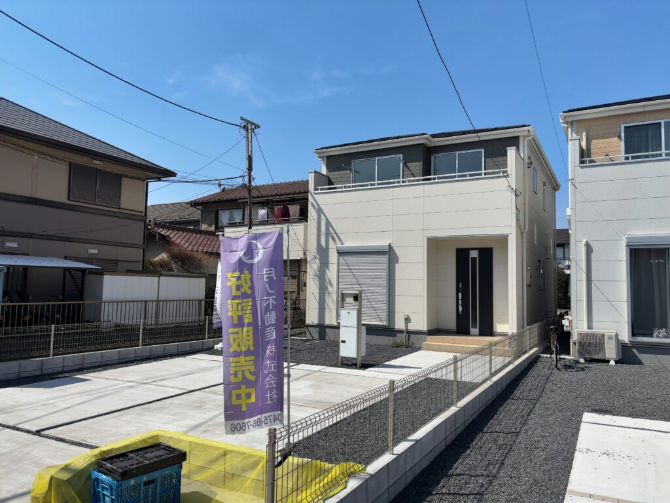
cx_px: 335
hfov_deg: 67.3
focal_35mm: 26
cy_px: 252
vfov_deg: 53.1
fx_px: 503
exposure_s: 1/4854
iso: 50
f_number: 1.6
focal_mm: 5.96
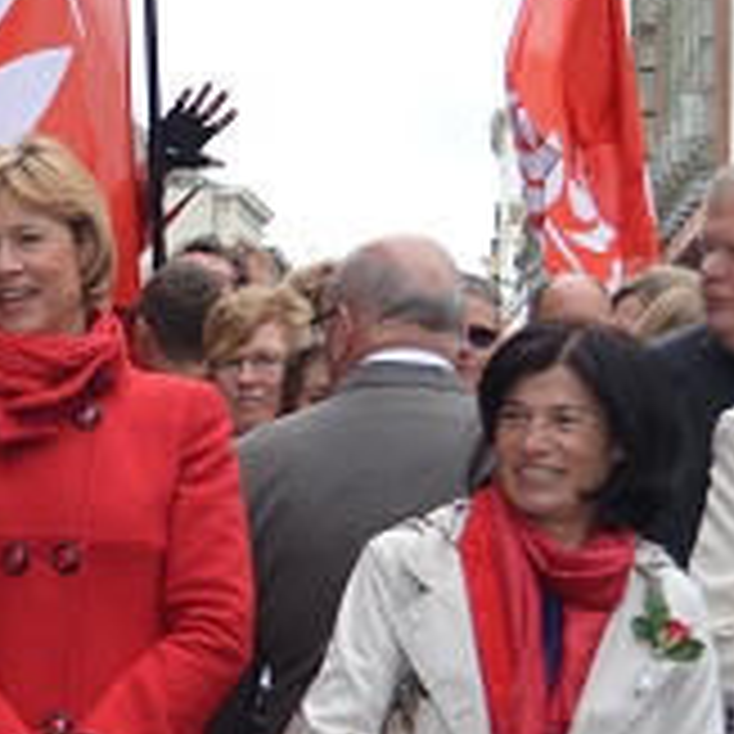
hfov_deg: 10.4
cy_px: 599
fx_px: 3886
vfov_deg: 10.8
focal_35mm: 162
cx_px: -437
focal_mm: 28
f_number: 4.5
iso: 100
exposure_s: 1/200
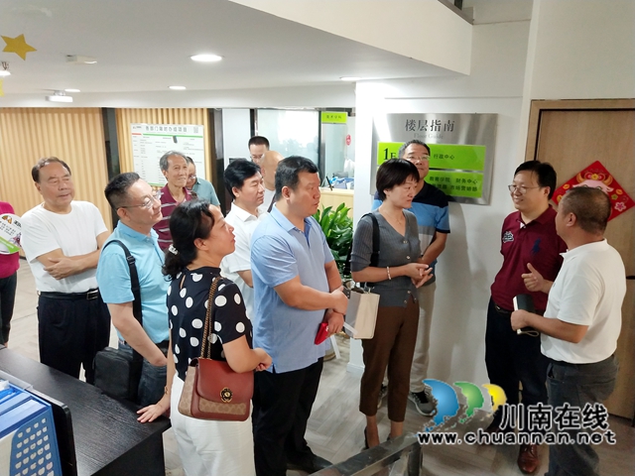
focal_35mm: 30
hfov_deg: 60.0
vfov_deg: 46.8
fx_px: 550
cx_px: 318
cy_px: 238
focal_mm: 3.95
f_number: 1.8
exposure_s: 1/50
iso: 305
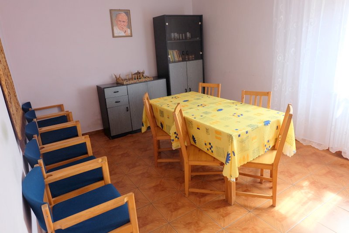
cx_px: 174
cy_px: 116
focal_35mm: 24
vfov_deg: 53.2
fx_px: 233
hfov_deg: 73.7
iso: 800
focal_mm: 16
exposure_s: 1/60
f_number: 4
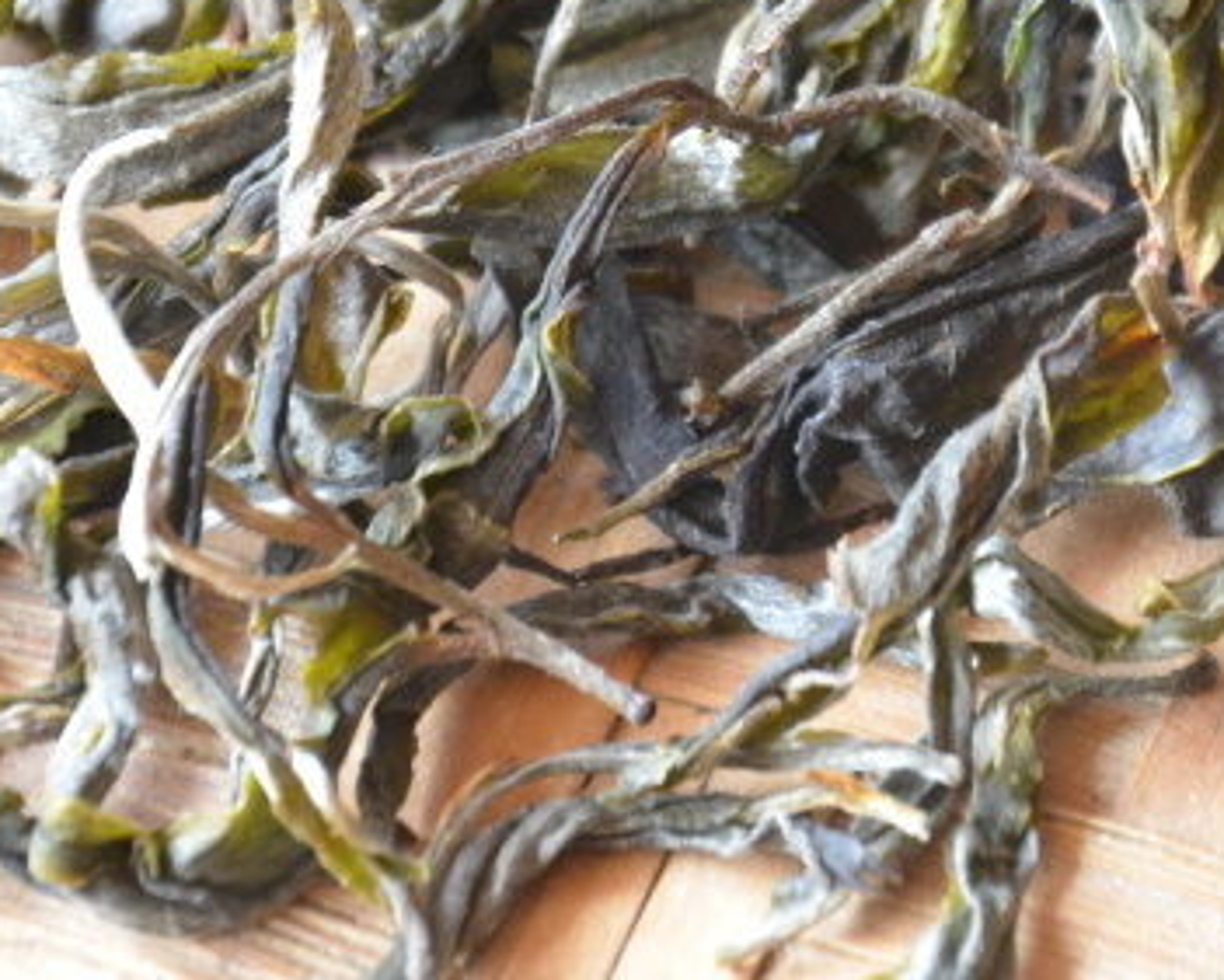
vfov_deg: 3.4
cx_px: 589
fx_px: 16431
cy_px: -228
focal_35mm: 453
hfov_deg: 4.3
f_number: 5.6
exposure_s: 1/80
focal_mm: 105
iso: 2200
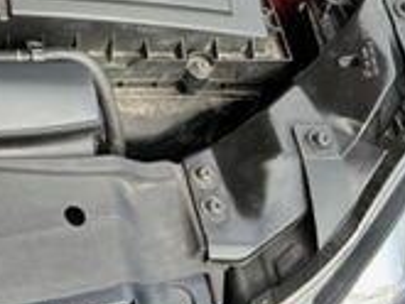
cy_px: -172
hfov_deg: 16.6
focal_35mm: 101
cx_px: -292
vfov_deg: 13.7
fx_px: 1183
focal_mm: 5.7
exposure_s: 1/621
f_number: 1.5
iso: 50
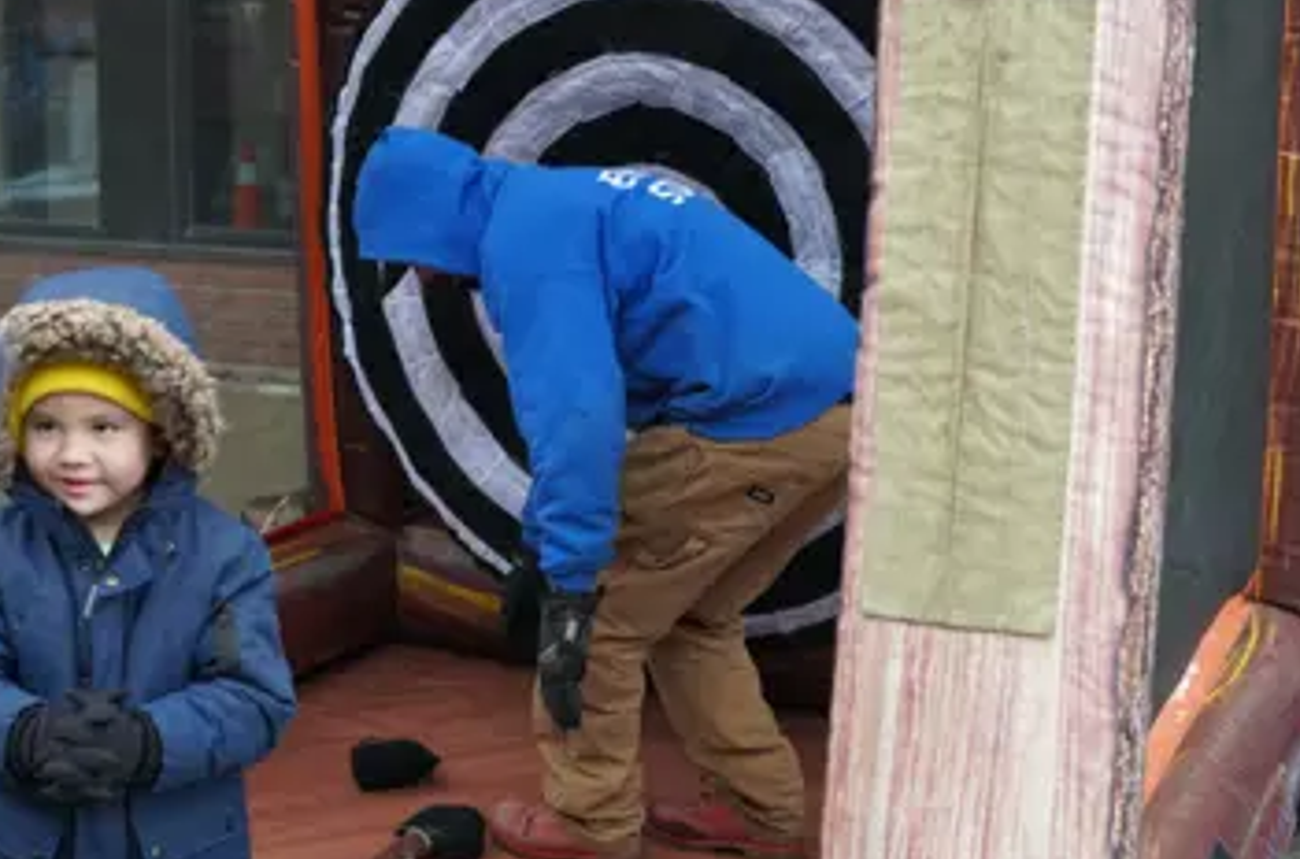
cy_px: 380
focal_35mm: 57
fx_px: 2053
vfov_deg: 23.6
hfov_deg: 35.1
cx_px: 567
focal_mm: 50
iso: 6400
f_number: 4
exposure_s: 1/160
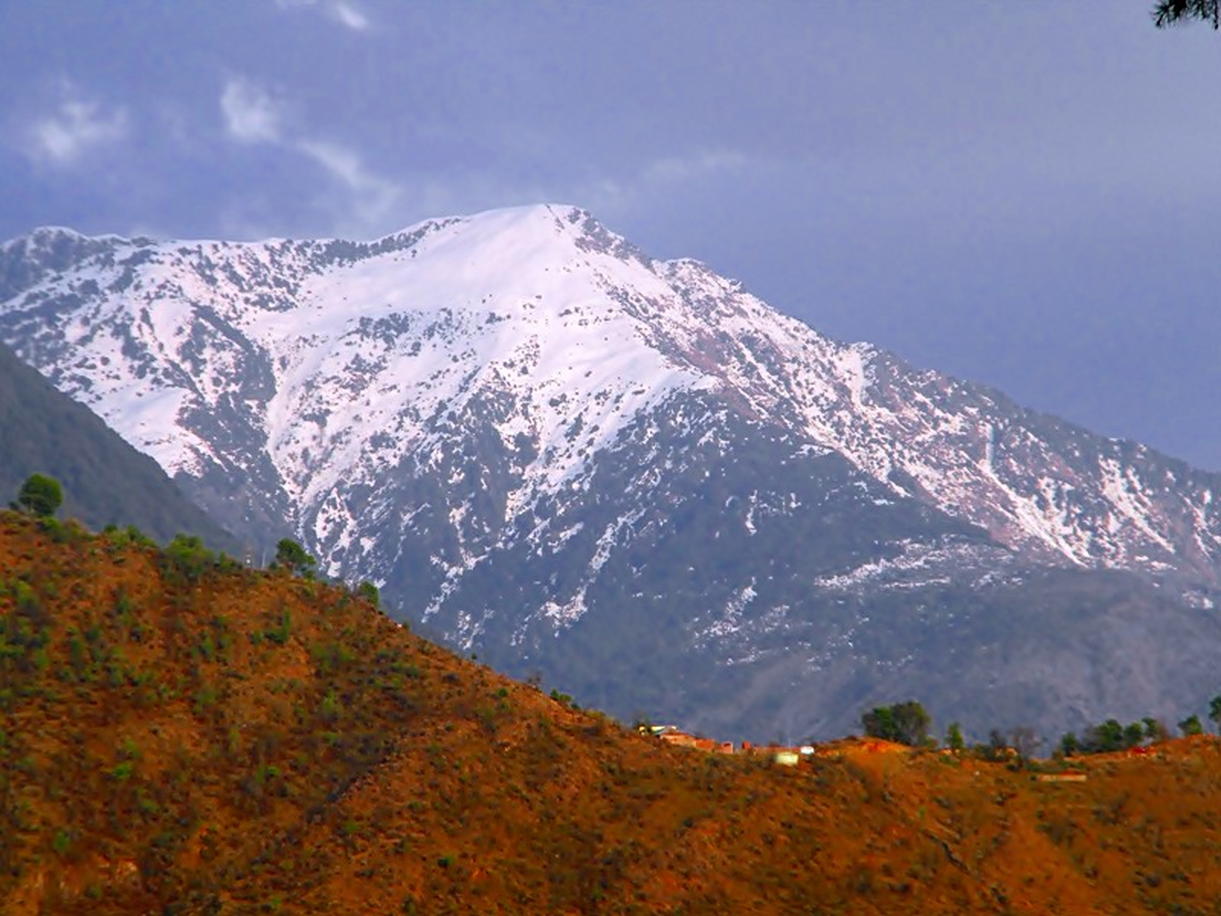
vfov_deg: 8.1
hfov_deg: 10.8
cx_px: 610
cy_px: 458
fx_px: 6455
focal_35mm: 183
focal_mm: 33.1
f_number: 5.2
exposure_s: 1/225
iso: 80
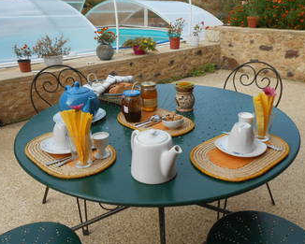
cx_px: 157
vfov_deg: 51.6
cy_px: 122
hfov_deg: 62.2
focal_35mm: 28
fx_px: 253
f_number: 3.5
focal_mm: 4.6
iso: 80
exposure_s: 1/400
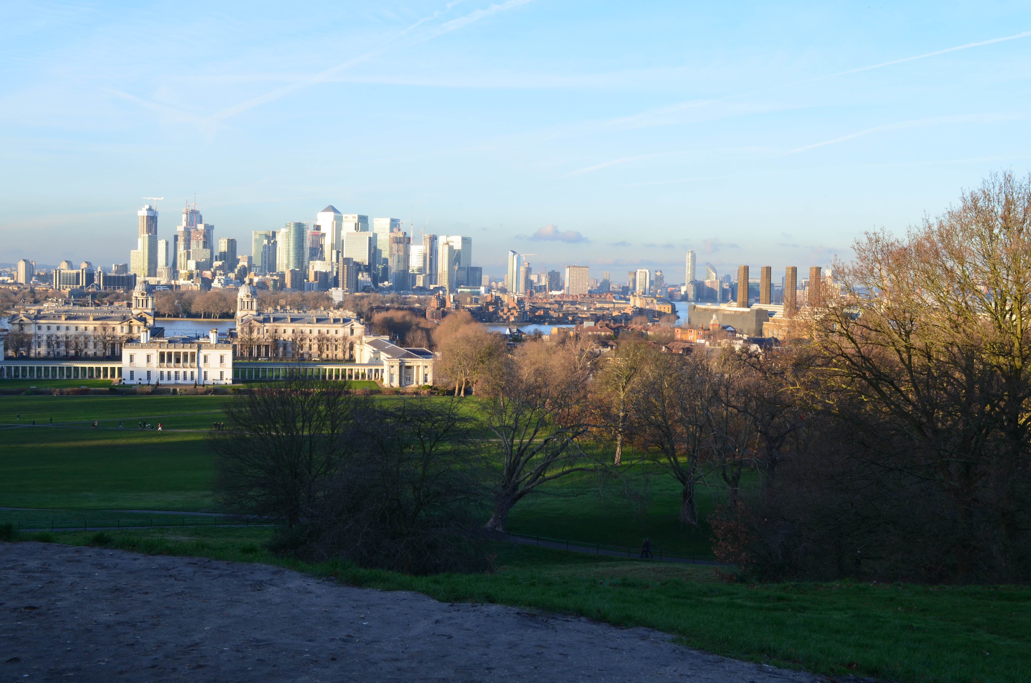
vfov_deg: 34.1
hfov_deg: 49.6
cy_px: 342
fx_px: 1115
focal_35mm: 39
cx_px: 516
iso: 200
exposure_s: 1/60
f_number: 10
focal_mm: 26
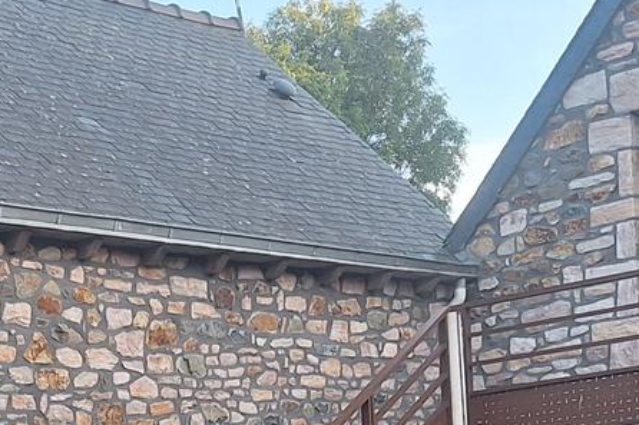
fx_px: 1827
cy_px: 816
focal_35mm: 103
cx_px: 47
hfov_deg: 19.4
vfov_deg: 12.0
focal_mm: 5.54
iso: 40
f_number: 1.8
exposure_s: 1/207
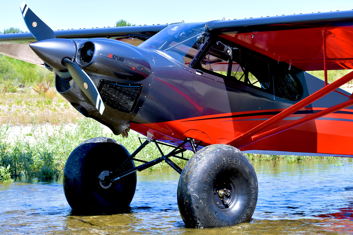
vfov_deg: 13.0
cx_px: 176
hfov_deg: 19.5
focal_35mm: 105
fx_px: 1030
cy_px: 118
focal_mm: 70
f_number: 8
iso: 140
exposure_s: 1/250
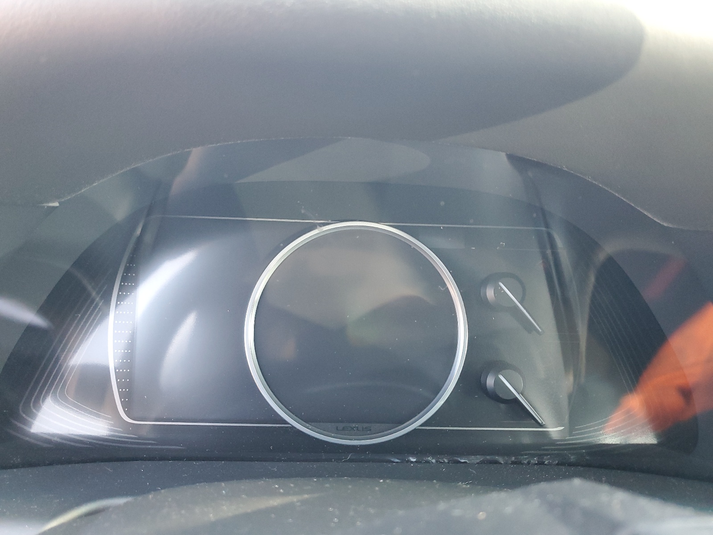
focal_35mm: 26
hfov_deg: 67.3
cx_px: 356
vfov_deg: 53.1
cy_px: 268
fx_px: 536
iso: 255
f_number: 1.5
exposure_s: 1/60.2
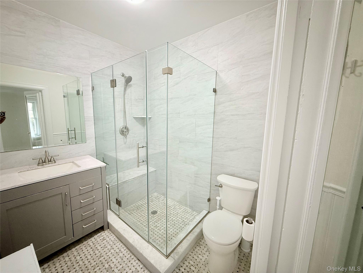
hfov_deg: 102.1
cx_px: 182
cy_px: 136
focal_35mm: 14
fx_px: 147
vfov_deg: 85.7
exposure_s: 1/60
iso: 250
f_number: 2.2
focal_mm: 2.22
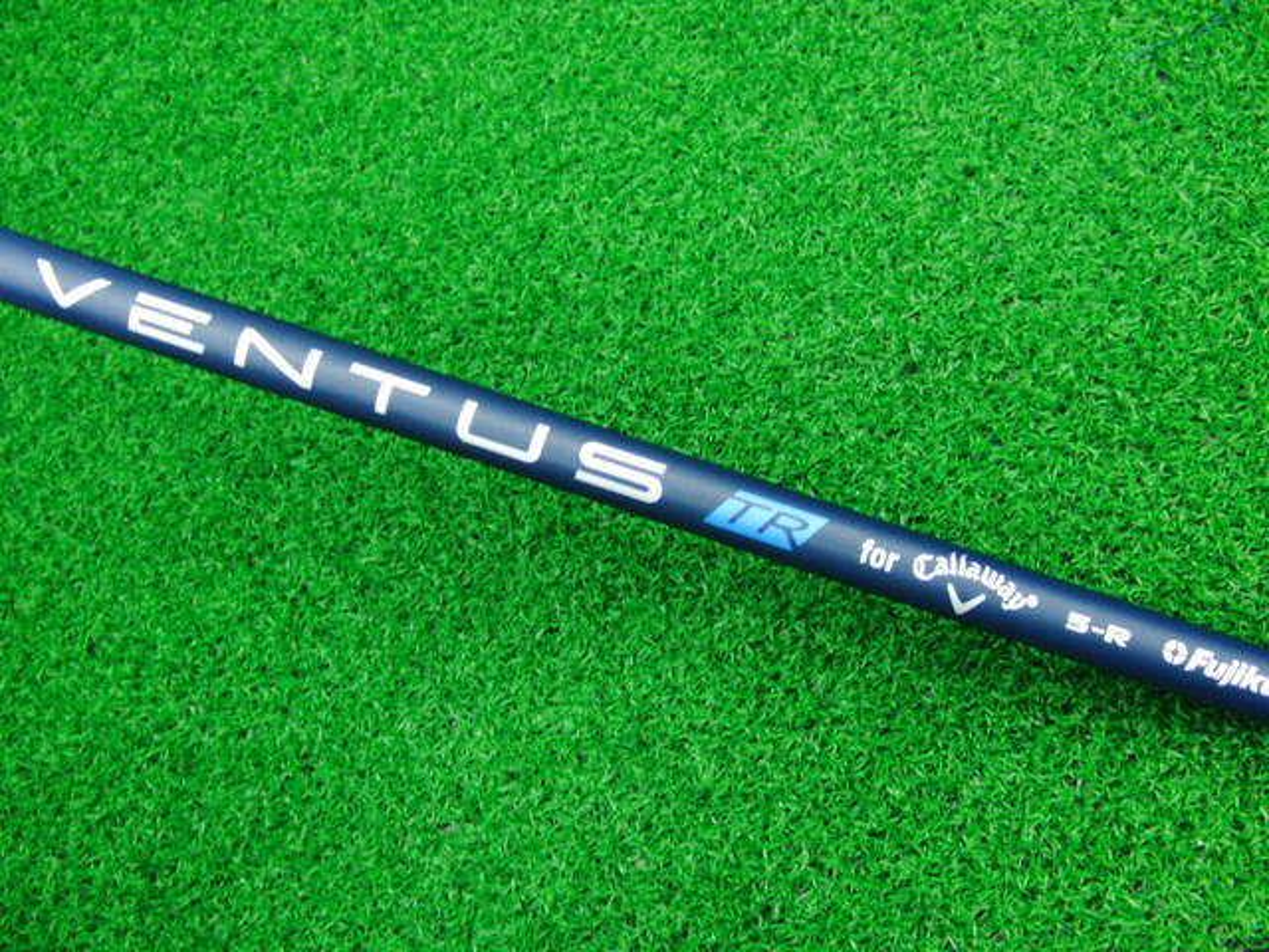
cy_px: 476
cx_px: 634
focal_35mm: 37
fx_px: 1356
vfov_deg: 38.7
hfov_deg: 50.1
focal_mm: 6.42
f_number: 3.6
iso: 400
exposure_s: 1/25
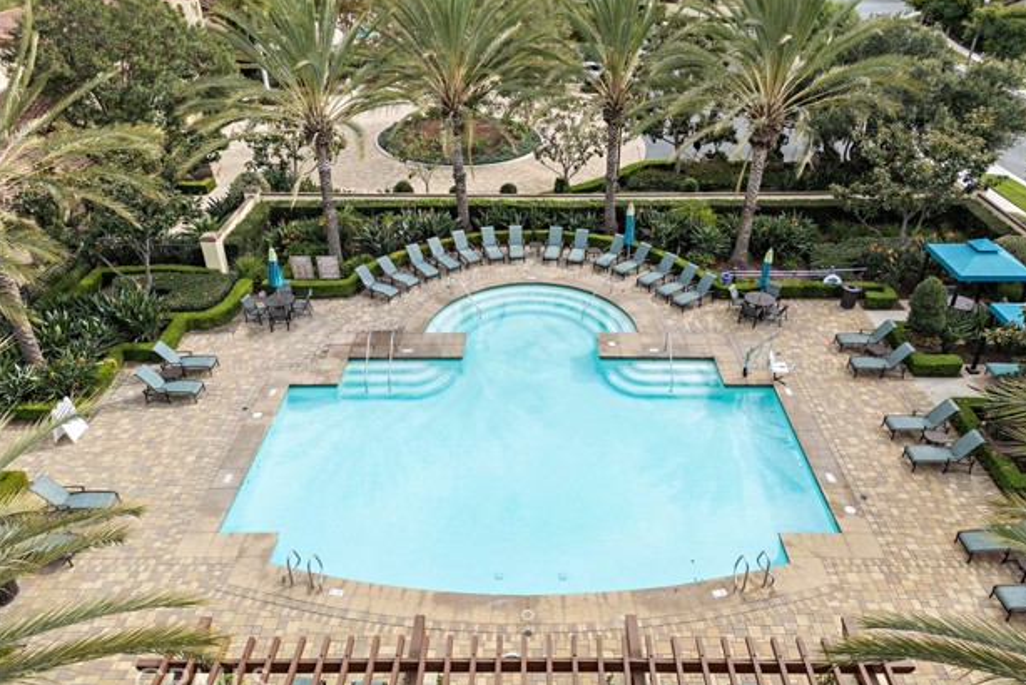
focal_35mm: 26
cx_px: 530
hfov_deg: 69.3
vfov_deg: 49.5
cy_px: 306
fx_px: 741
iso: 100
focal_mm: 6.72
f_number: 1.7
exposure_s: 1/1000
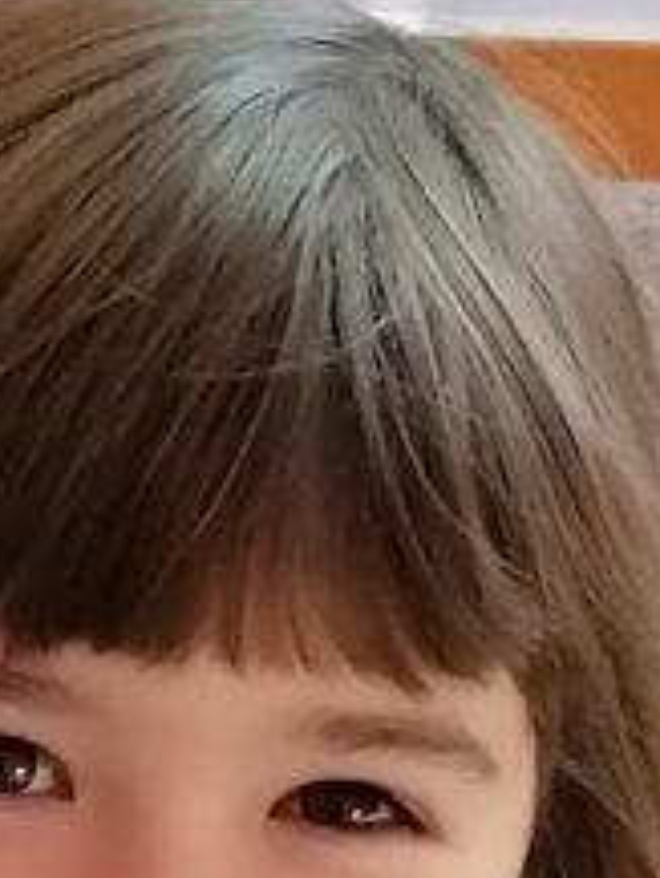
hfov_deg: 7.4
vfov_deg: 9.1
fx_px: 5054
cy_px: 2027
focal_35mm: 199
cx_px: -65
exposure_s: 1/100
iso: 320
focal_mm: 4.75
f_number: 1.8
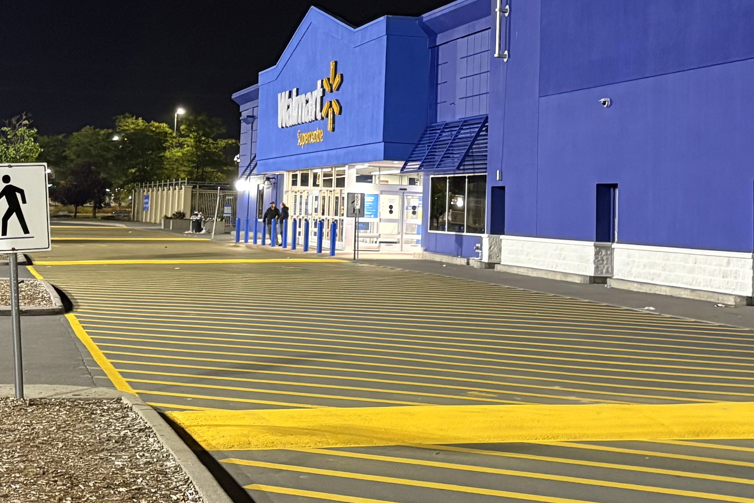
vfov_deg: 19.6
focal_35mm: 68
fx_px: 1424
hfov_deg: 29.7
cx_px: 382
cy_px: 38
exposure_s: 1/30
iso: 500
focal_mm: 5.96
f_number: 1.6
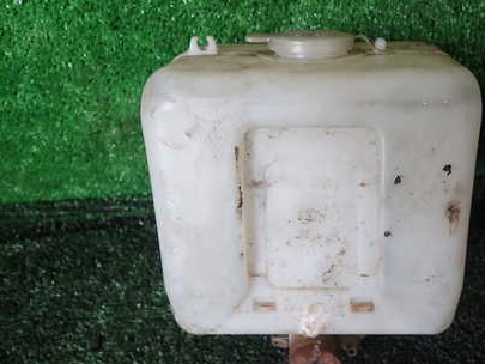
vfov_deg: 38.6
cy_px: 200
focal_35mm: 37
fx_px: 519
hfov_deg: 49.5
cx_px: 313
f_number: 2
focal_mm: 4.5
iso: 100
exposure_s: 1/100
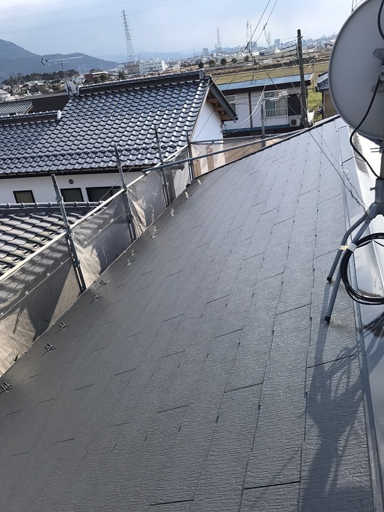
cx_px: 192
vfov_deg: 63.4
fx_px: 414
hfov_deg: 49.7
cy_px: 256
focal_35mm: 28
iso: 20
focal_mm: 3.99
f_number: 1.8
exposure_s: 1/1570
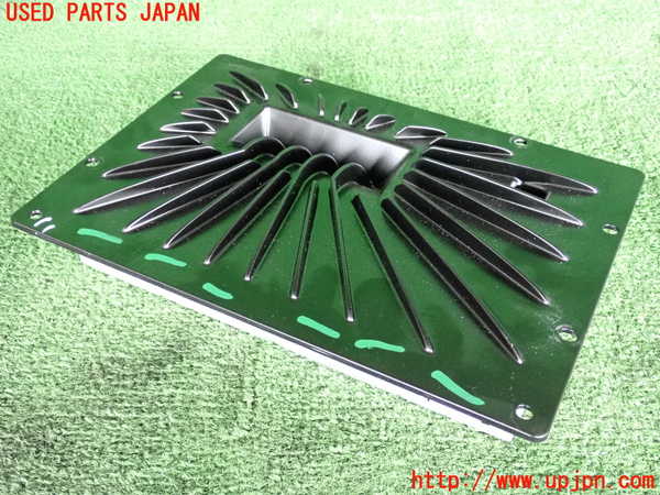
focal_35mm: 41
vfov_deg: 35.1
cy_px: 248
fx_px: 782
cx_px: 330
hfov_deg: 45.8
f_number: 2.8
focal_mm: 7.31
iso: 2000
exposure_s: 1/125
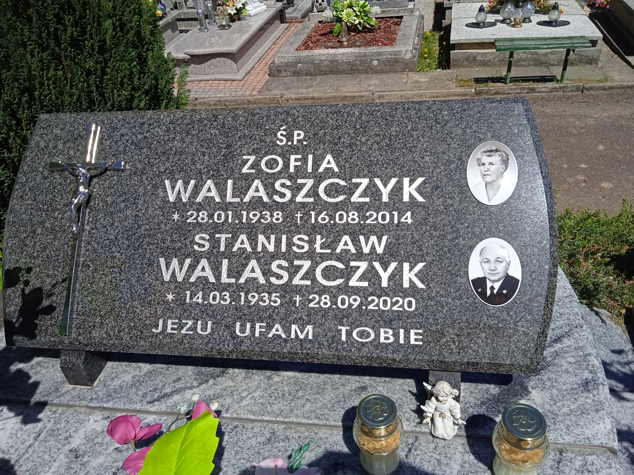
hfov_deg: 63.4
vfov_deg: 49.7
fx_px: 513
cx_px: 317
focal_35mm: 28
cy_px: 238
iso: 100
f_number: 2.2
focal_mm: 3.43
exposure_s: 1/1706
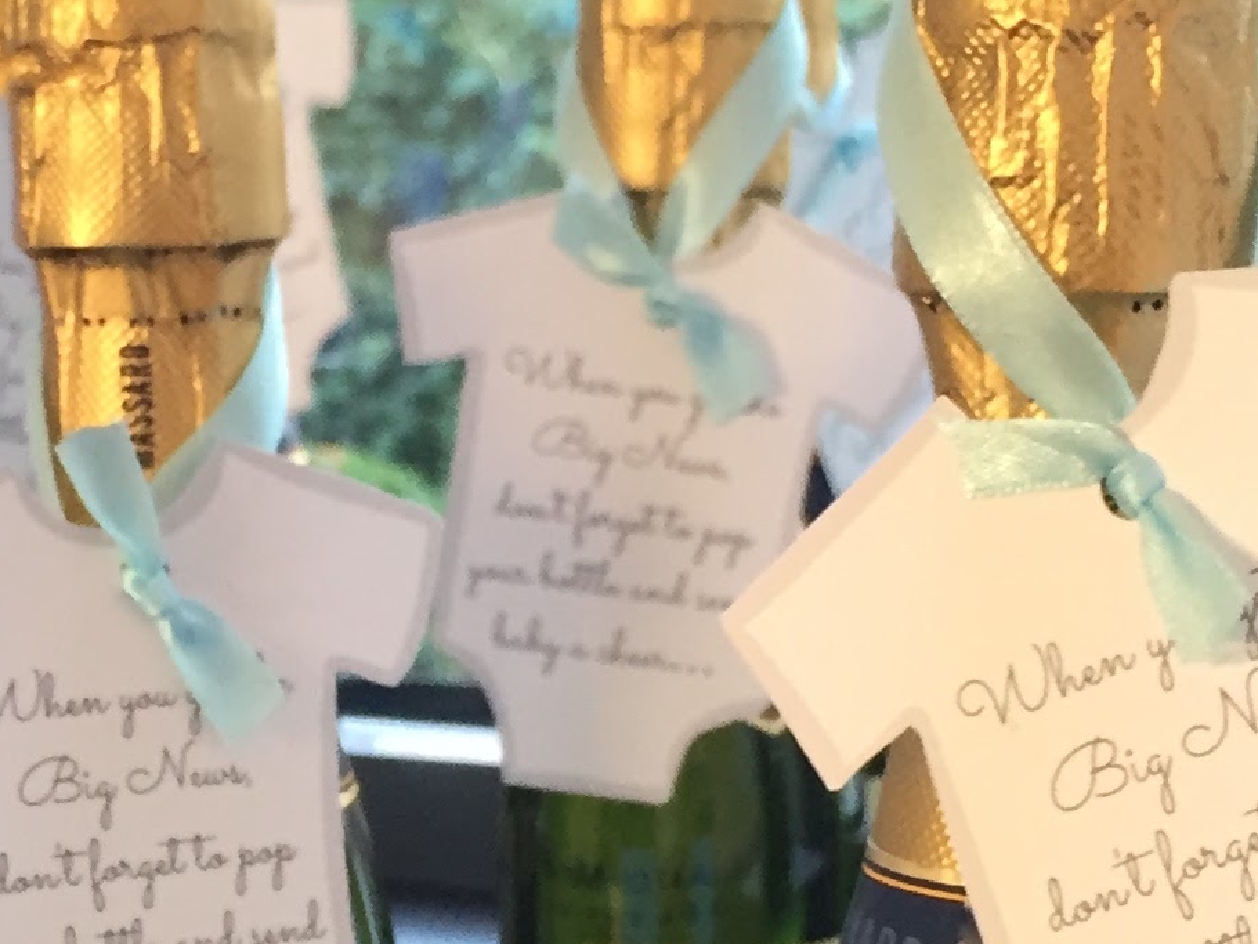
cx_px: 296
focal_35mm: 104
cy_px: 864
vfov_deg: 14.1
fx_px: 3781
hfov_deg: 18.8
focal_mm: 4.15
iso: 125
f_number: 2.2
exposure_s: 1/33
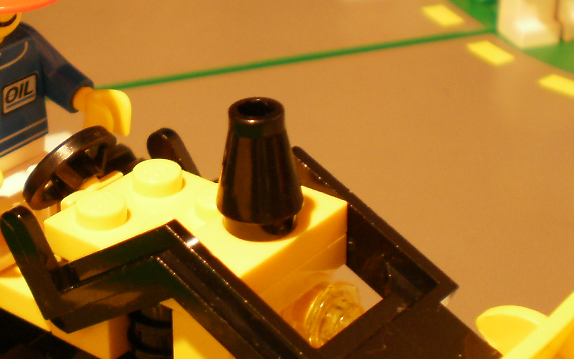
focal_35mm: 95
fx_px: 1486
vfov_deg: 13.8
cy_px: 180
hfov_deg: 21.7
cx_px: 168
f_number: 3.1
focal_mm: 6.3
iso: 125
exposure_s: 1/3
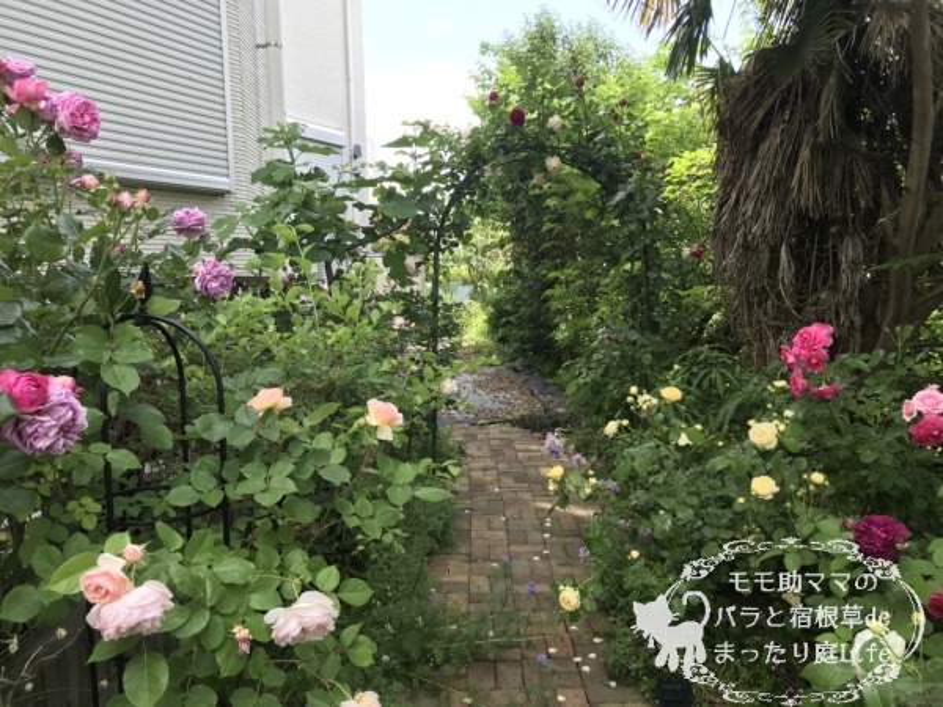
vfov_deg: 49.7
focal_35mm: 28
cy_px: 354
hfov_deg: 63.4
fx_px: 763
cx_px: 472
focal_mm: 3.99
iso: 20
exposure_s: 1/186
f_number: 1.8
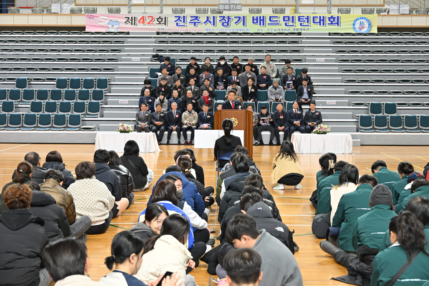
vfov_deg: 22.6
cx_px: 214
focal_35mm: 60
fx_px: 715
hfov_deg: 33.4
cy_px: 143
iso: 3200
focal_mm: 60
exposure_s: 1/250
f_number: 6.3
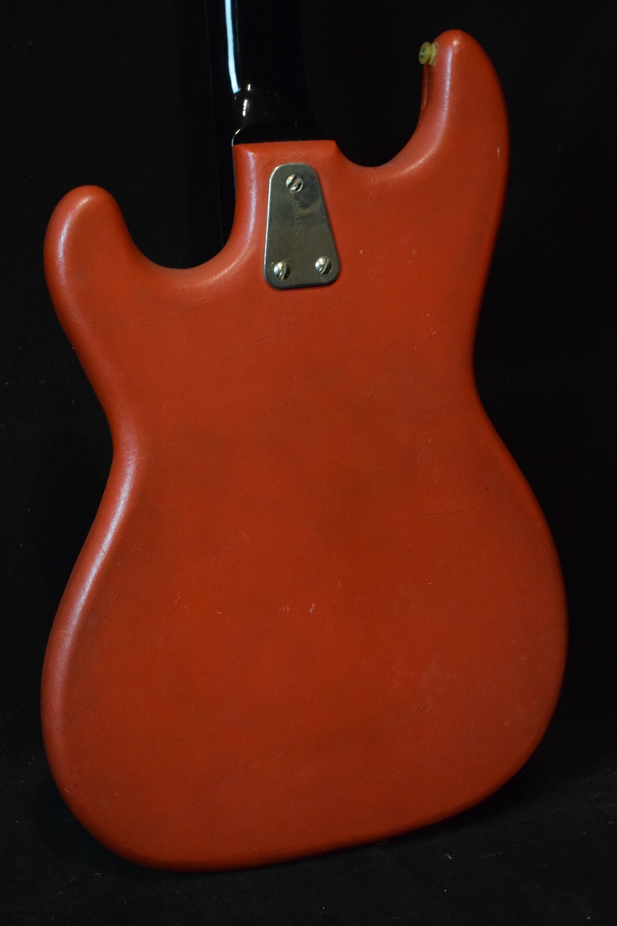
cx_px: 308
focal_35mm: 57
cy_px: 463
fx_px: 1465
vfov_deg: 35.1
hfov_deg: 23.8
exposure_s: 1/60
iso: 3600
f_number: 4.8
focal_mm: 38
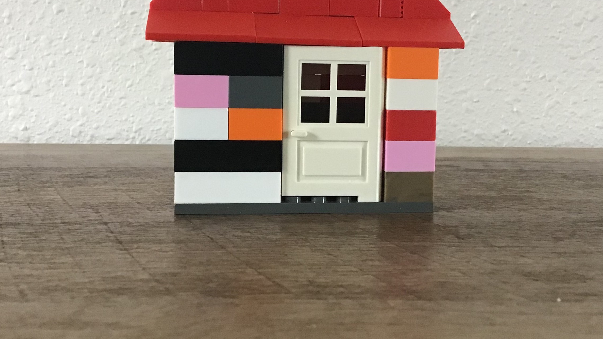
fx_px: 544
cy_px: 118
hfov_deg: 58.0
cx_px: 301
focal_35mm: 34
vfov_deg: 34.4
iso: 200
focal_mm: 3.3
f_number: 2.4
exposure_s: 1/24
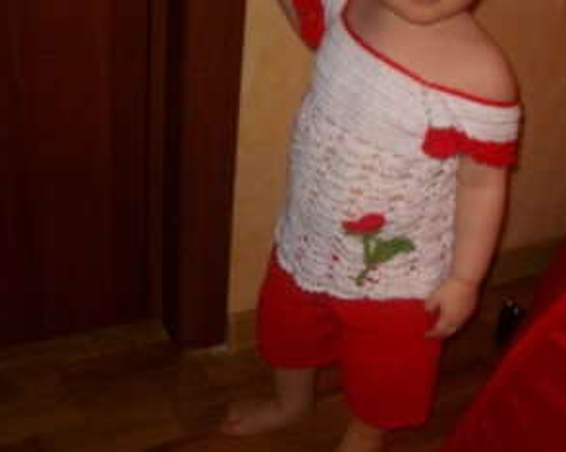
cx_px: 396
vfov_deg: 29.5
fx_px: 854
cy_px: 172
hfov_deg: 36.1
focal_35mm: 51
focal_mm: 5.7
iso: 125
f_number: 2.9
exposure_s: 1/40
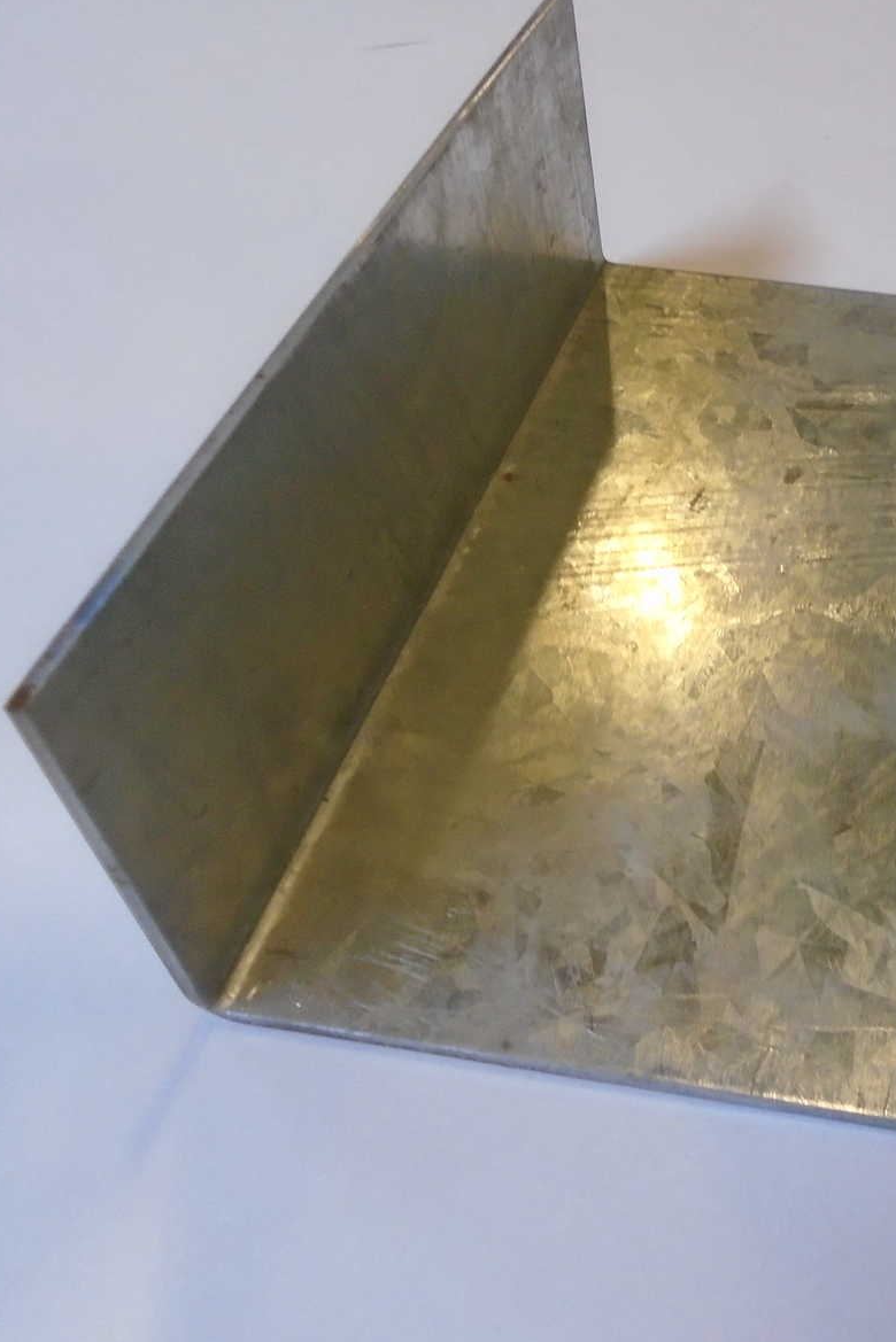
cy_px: 666
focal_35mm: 37
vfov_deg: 51.9
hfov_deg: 33.3
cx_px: 868
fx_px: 1380
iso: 400
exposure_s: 1/30
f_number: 3.2
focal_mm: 4.6
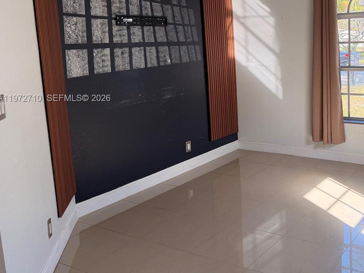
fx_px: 410
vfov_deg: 36.5
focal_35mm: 39
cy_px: 99
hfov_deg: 45.5
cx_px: 291
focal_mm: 6.76
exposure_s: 1/171
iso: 80
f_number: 1.78
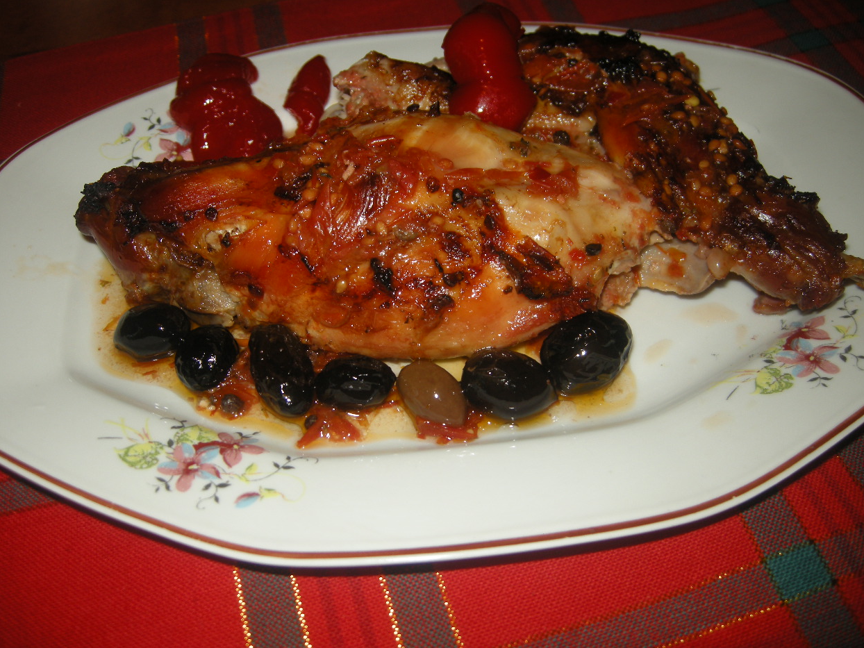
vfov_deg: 39.7
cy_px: 322
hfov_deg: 51.3
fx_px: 899
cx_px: 443
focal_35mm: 36
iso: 64
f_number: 2.7
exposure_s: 1/60
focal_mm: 7.5
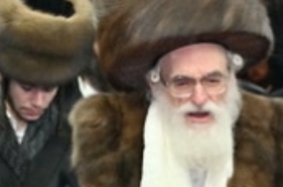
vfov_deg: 6.9
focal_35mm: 197
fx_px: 1546
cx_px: 350
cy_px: 114
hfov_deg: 10.3
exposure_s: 1/200
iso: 800
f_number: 4
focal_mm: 33
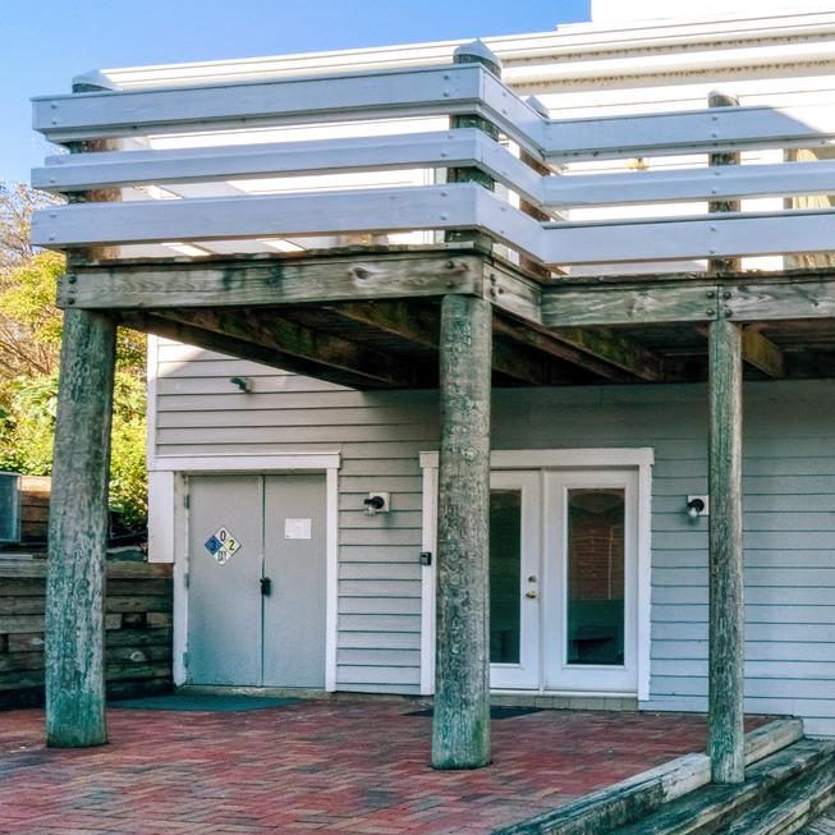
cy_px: 292
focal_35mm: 30
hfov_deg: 48.8
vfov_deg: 53.2
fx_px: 819
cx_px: 737
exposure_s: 1/1250
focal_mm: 16
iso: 1250
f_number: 8
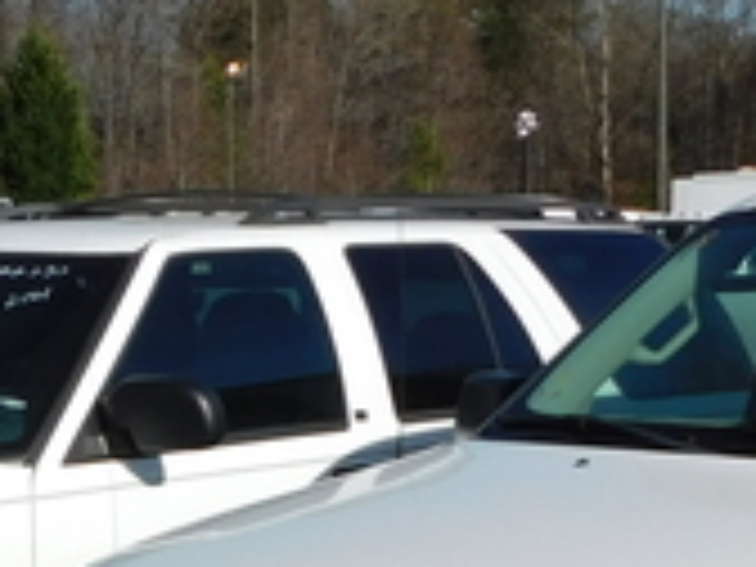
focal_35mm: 106
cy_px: 536
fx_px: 2315
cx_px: -367
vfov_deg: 13.8
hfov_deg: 16.9
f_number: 6
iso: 125
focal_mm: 4
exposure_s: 1/800
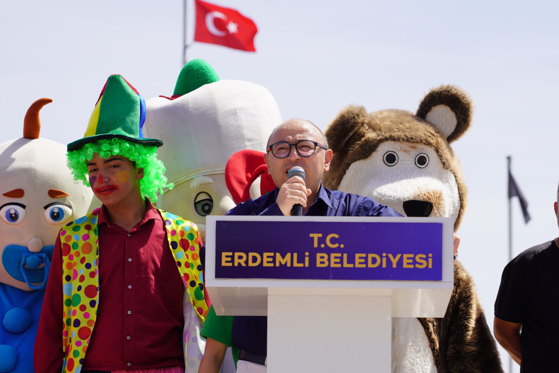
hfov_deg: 12.2
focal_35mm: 168
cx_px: 311
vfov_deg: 8.2
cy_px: 242
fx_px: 2609
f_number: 5
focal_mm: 105
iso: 100
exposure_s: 1/800
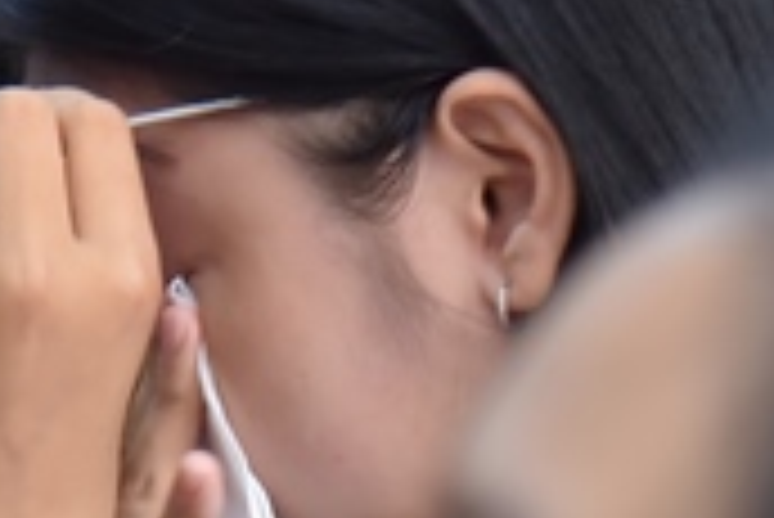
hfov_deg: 4.5
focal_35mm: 453
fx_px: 9747
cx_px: 220
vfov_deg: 3.0
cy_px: 347
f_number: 4
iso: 1250
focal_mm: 120
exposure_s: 1/60
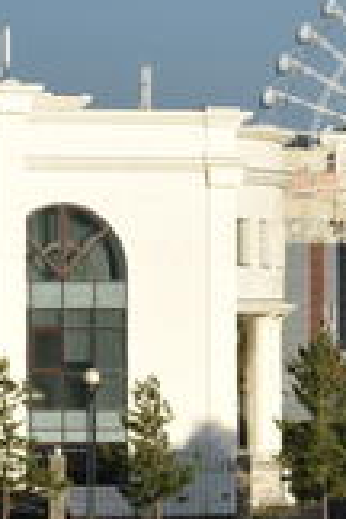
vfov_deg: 3.4
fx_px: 8688
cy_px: 221
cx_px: -596
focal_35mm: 603
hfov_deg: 2.3
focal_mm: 75
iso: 100
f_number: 10
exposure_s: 1/160
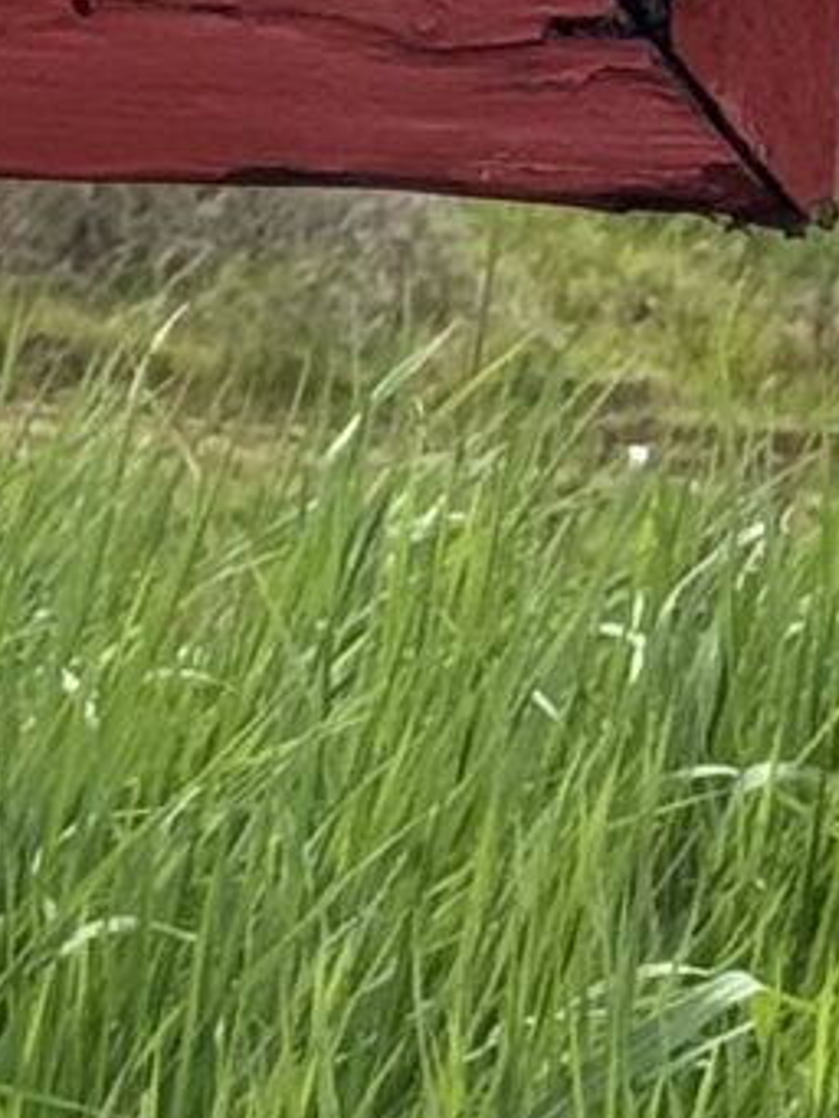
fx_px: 11627
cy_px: -485
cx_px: -1173
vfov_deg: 5.5
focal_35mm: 360
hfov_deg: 4.1
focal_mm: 6.76
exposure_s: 1/2331
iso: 64
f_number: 1.78
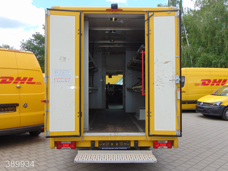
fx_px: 217
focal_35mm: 33
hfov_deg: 55.4
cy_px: 86
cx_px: 114
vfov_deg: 42.9
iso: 80
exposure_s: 1/400
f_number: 3.2
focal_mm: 5.8
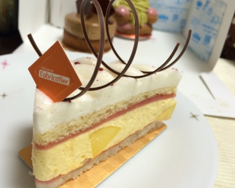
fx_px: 230
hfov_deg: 54.1
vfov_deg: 44.5
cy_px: 90
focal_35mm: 33
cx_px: 103
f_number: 2.2
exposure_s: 1/30
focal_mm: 4.15
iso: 64
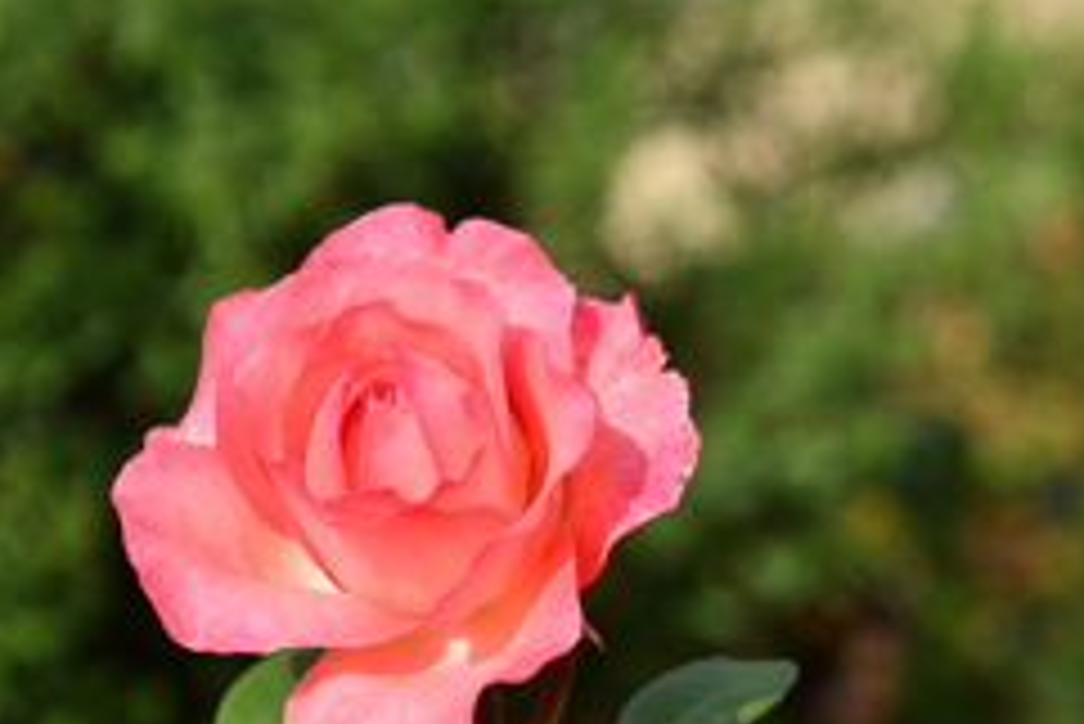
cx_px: 738
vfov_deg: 7.1
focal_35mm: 194
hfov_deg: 10.6
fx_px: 5845
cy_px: 366
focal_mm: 78
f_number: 5.3
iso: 100
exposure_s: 1/500
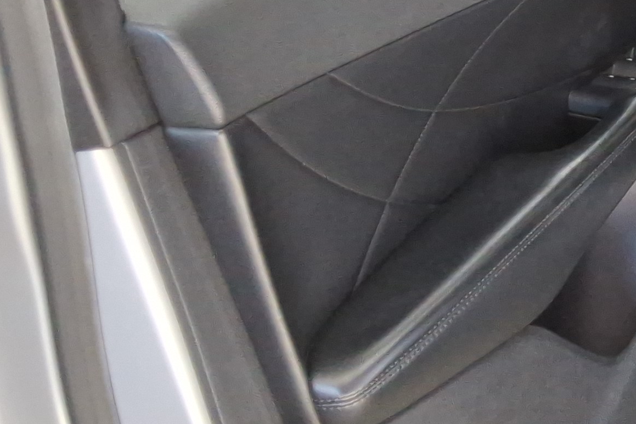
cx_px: 877
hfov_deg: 21.7
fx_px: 1449
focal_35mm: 82
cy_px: -124
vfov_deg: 15.8
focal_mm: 2.91
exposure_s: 1/120
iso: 61
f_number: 1.9
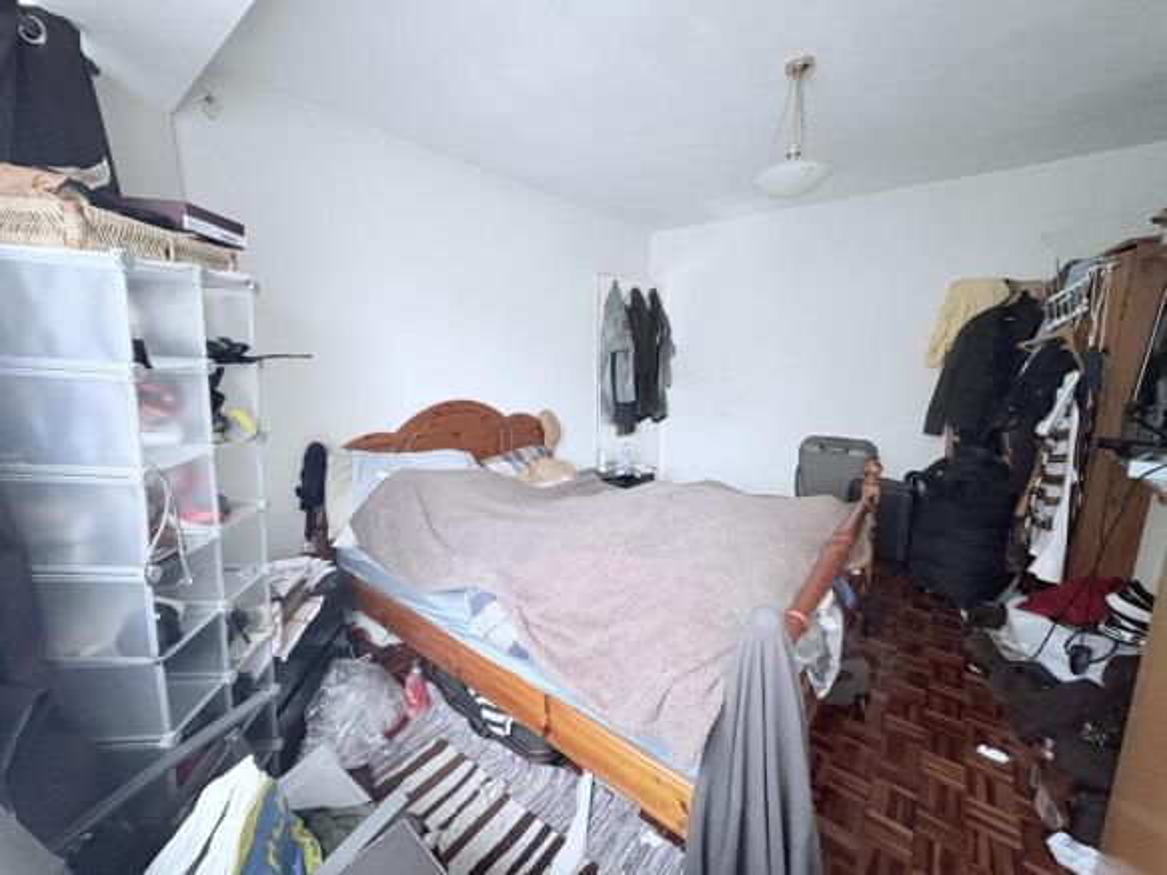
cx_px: 584
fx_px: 472
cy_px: 438
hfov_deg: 102.1
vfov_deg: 85.7
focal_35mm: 14
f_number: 2.2
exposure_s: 1/33
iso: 640
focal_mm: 2.22
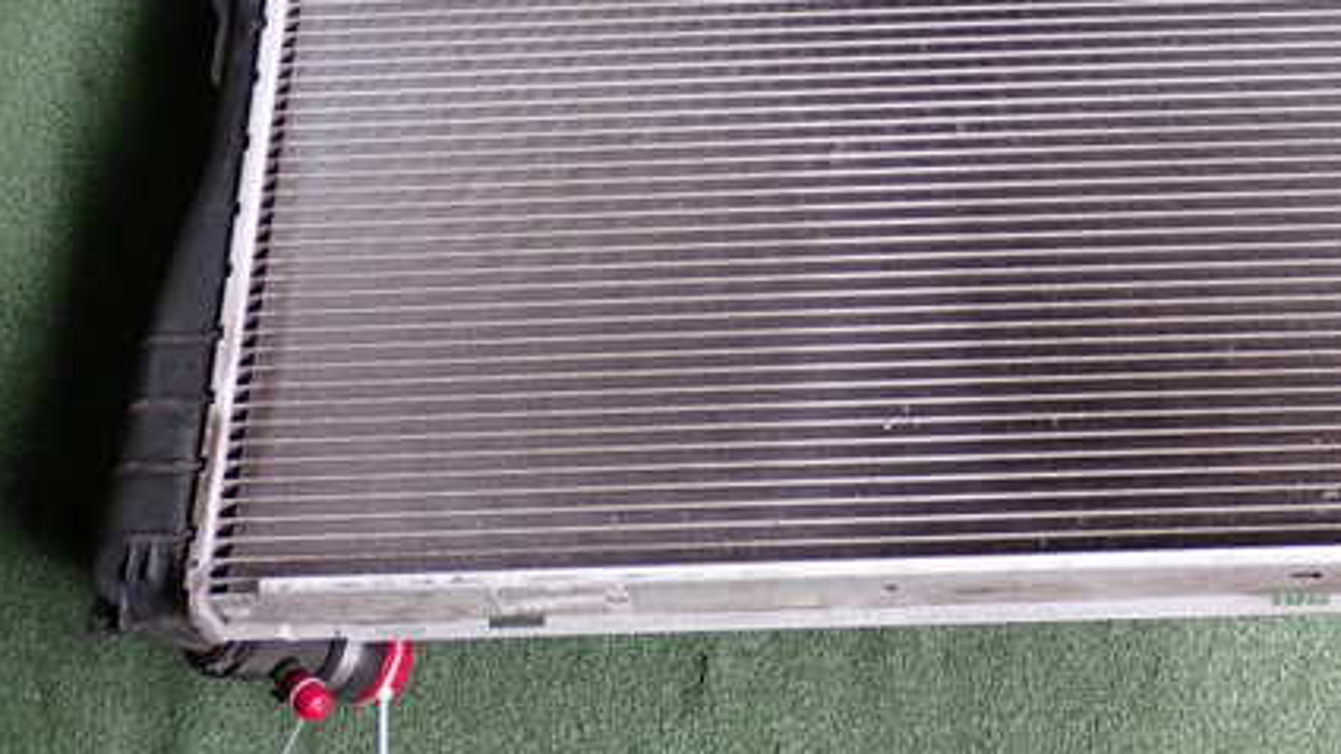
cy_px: 205
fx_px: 2240
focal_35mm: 63
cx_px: 868
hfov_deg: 33.1
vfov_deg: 19.0
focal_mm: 7.31
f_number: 2.8
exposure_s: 1/80
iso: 200
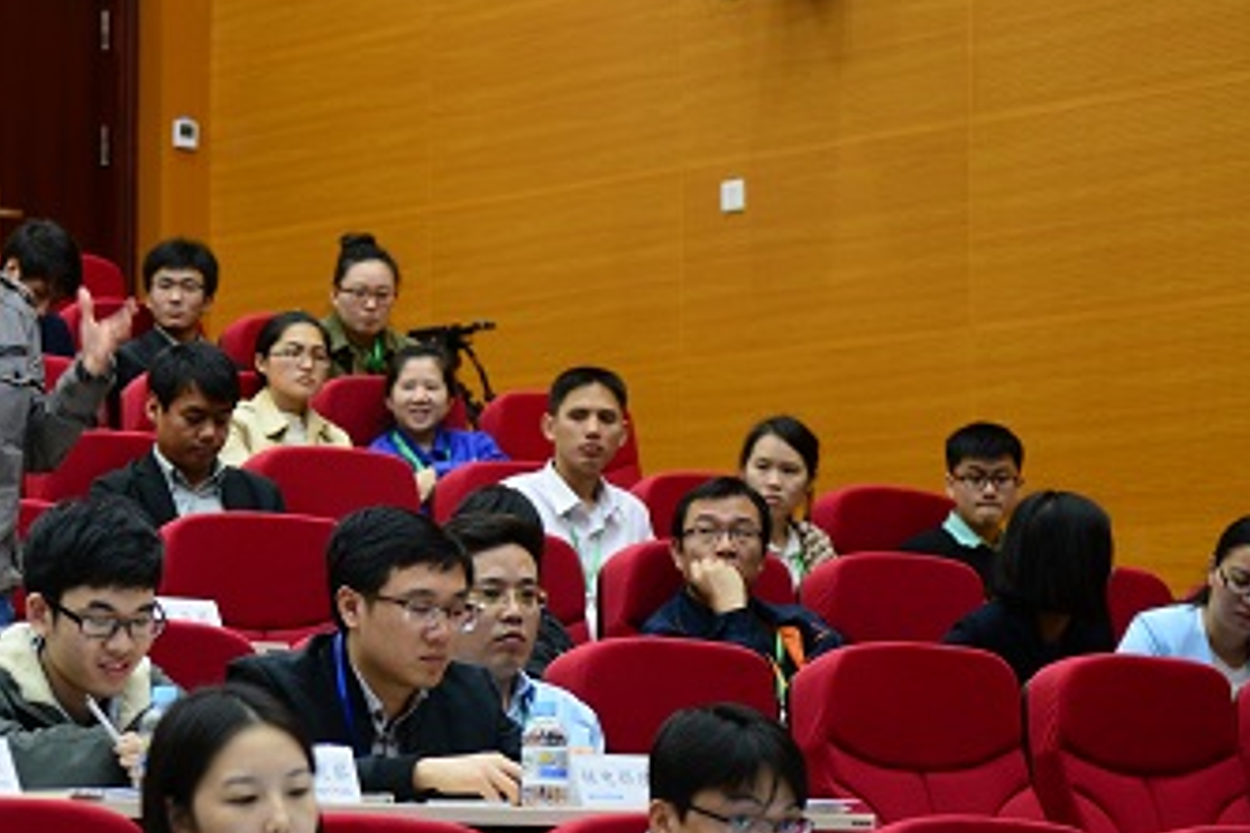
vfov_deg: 9.3
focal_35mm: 147
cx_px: -8
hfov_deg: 13.8
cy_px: 383
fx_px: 5104
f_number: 3.2
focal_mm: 70
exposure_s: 1/60
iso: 640
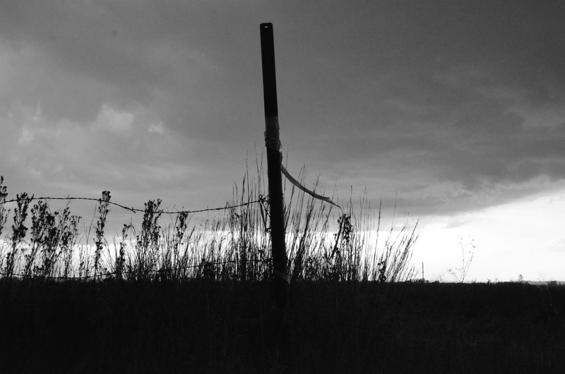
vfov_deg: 36.7
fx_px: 564
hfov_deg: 53.2
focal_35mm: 36
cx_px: 282
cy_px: 187
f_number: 13
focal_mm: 24
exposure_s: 1/750
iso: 4500
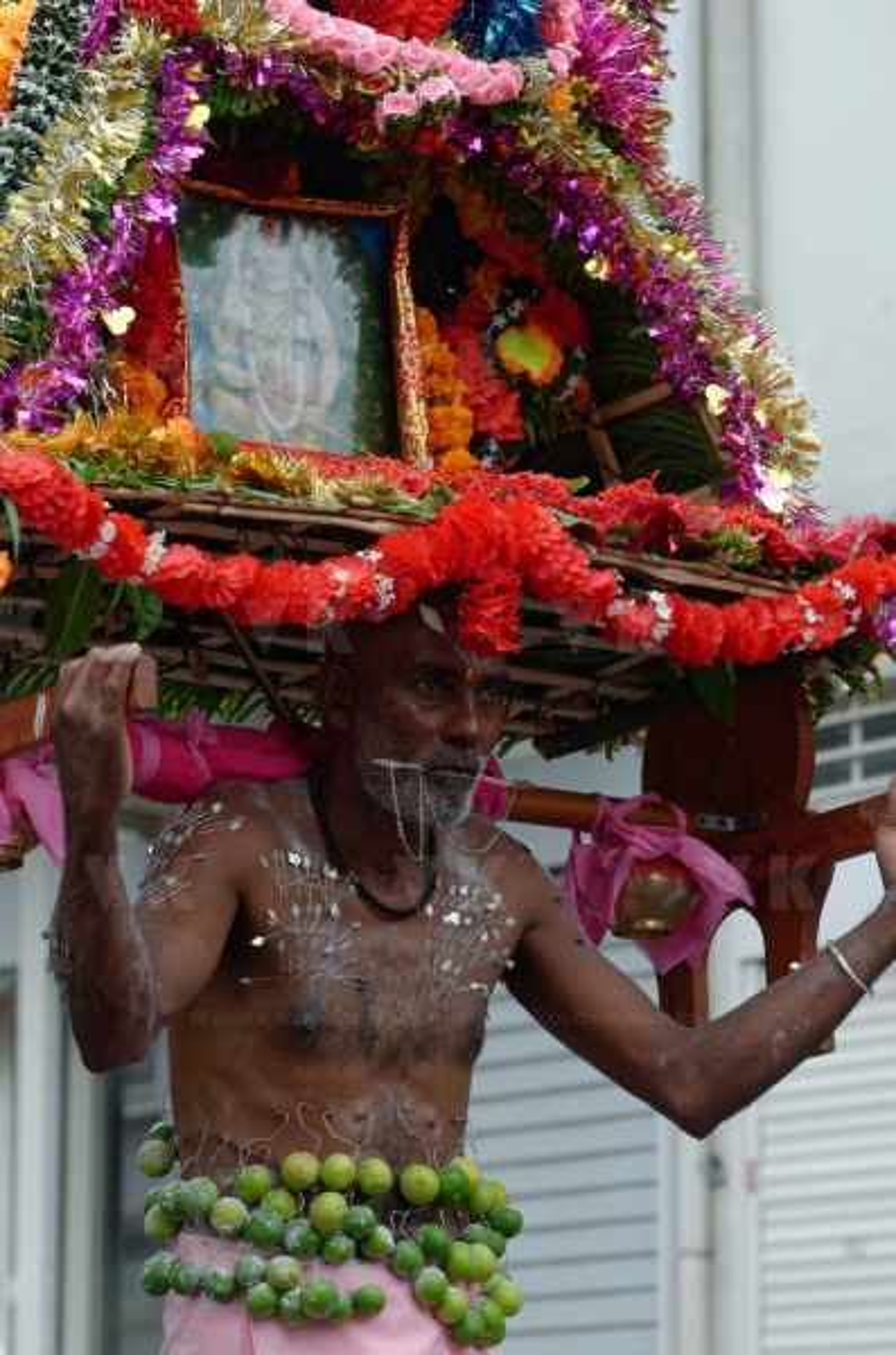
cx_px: 448
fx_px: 5629
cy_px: 678
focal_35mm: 150
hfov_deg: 9.1
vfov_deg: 13.7
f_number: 6.3
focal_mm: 100
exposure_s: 1/400
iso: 200
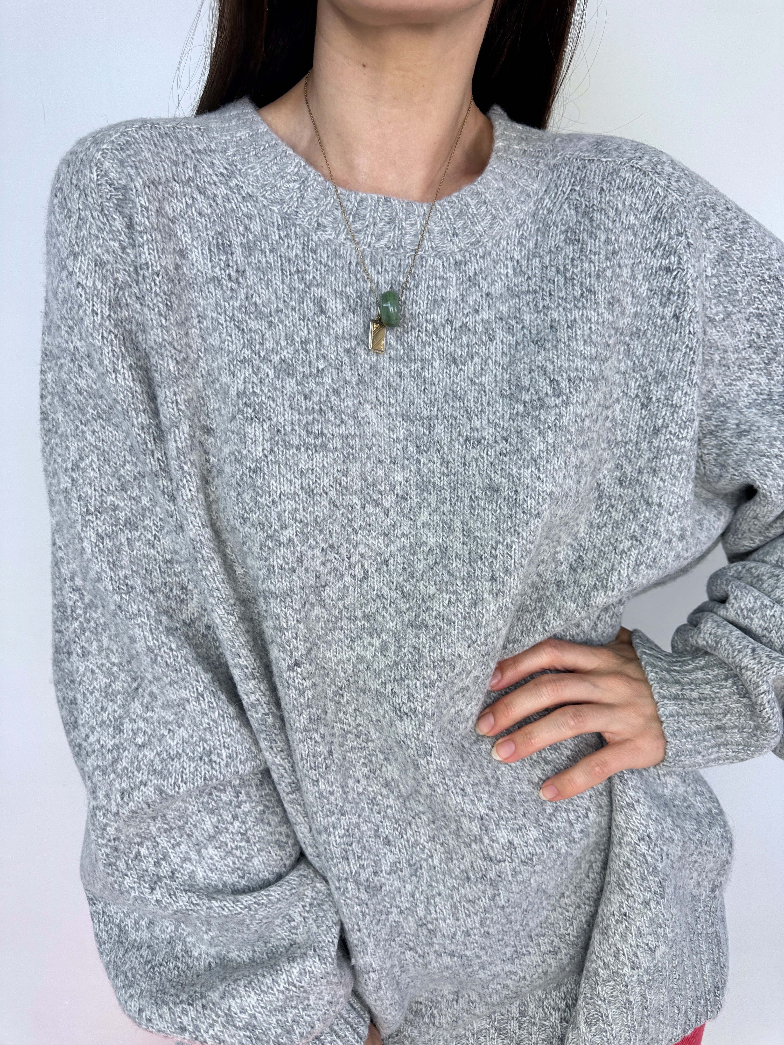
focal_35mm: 24
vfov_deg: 71.6
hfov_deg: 56.8
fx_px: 725
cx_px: 392
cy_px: 522
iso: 64
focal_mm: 6.86
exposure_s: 1/202
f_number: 1.78
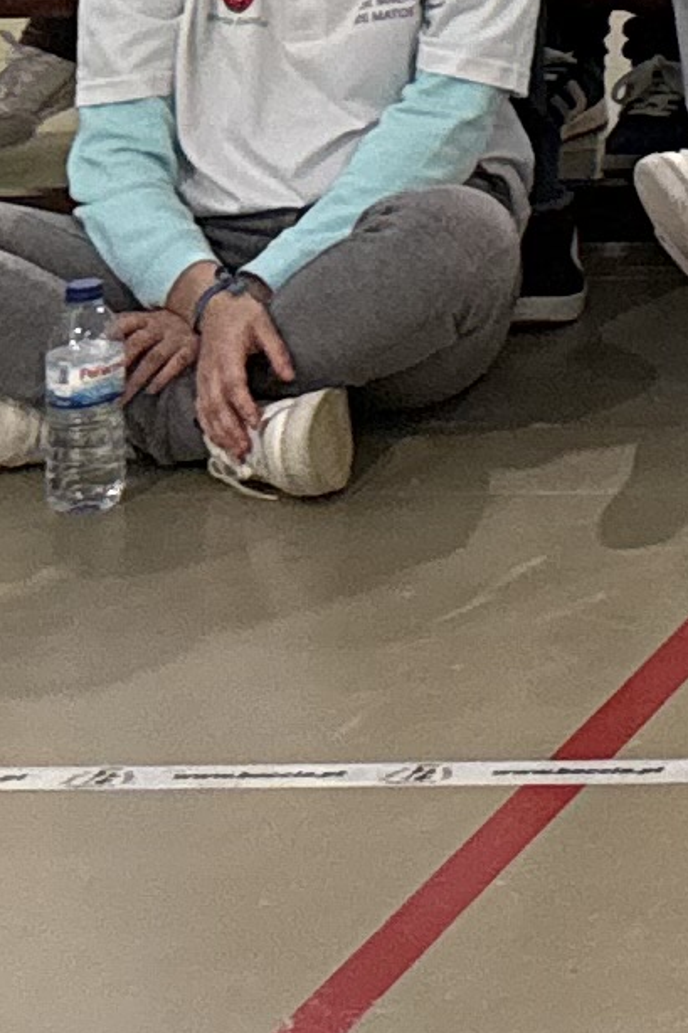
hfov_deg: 7.1
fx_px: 4704
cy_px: -1127
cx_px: 2313
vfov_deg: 11.2
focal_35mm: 164
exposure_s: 1/50
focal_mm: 6.76
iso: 250
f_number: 1.78
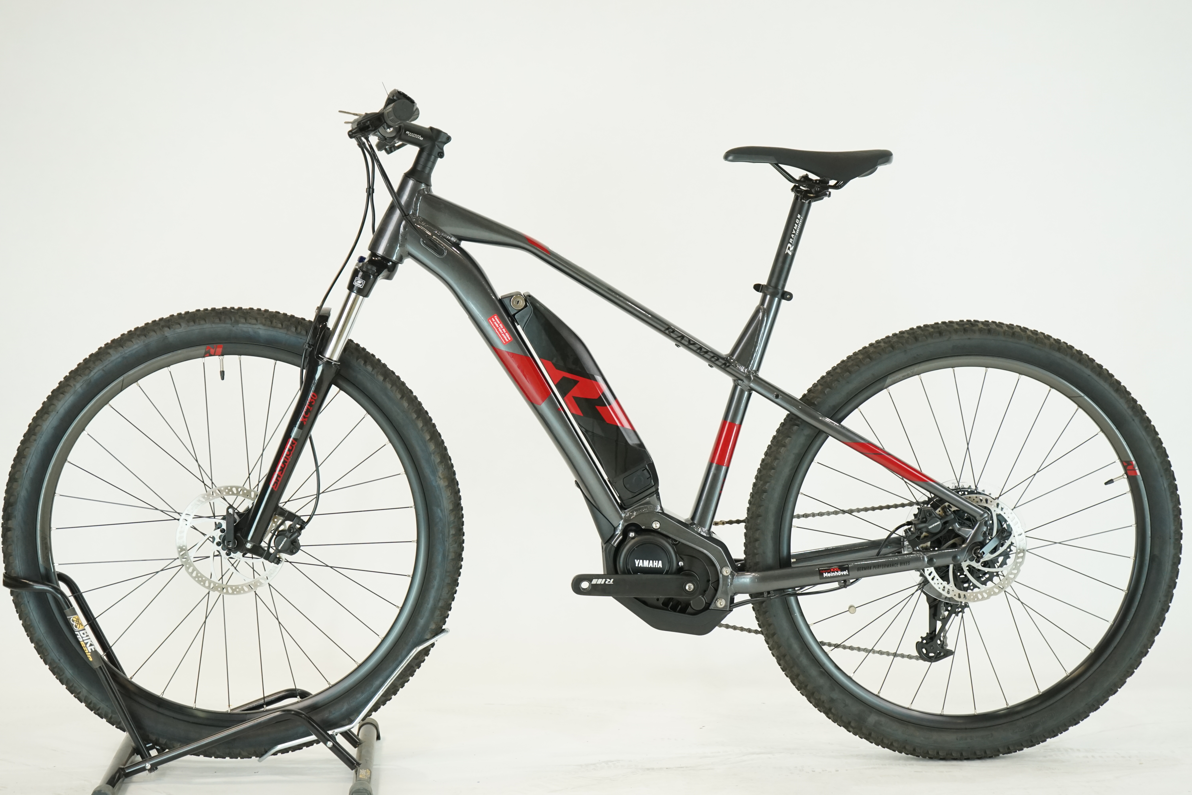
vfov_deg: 22.6
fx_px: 1987
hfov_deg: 33.4
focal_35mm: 60
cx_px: 596
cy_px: 398
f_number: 5.6
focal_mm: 60
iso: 1600
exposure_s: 1/200
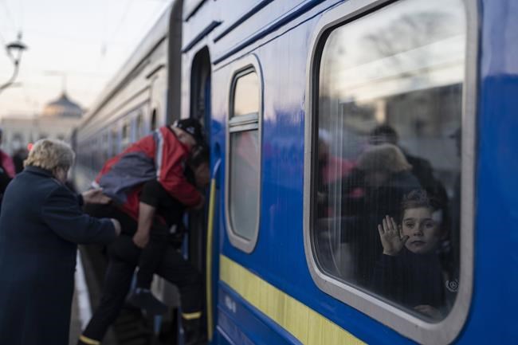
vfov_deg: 27.0
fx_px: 719
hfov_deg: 39.6
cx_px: 259
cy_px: 172
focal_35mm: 50
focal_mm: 50
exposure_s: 1/320
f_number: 1.8
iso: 100
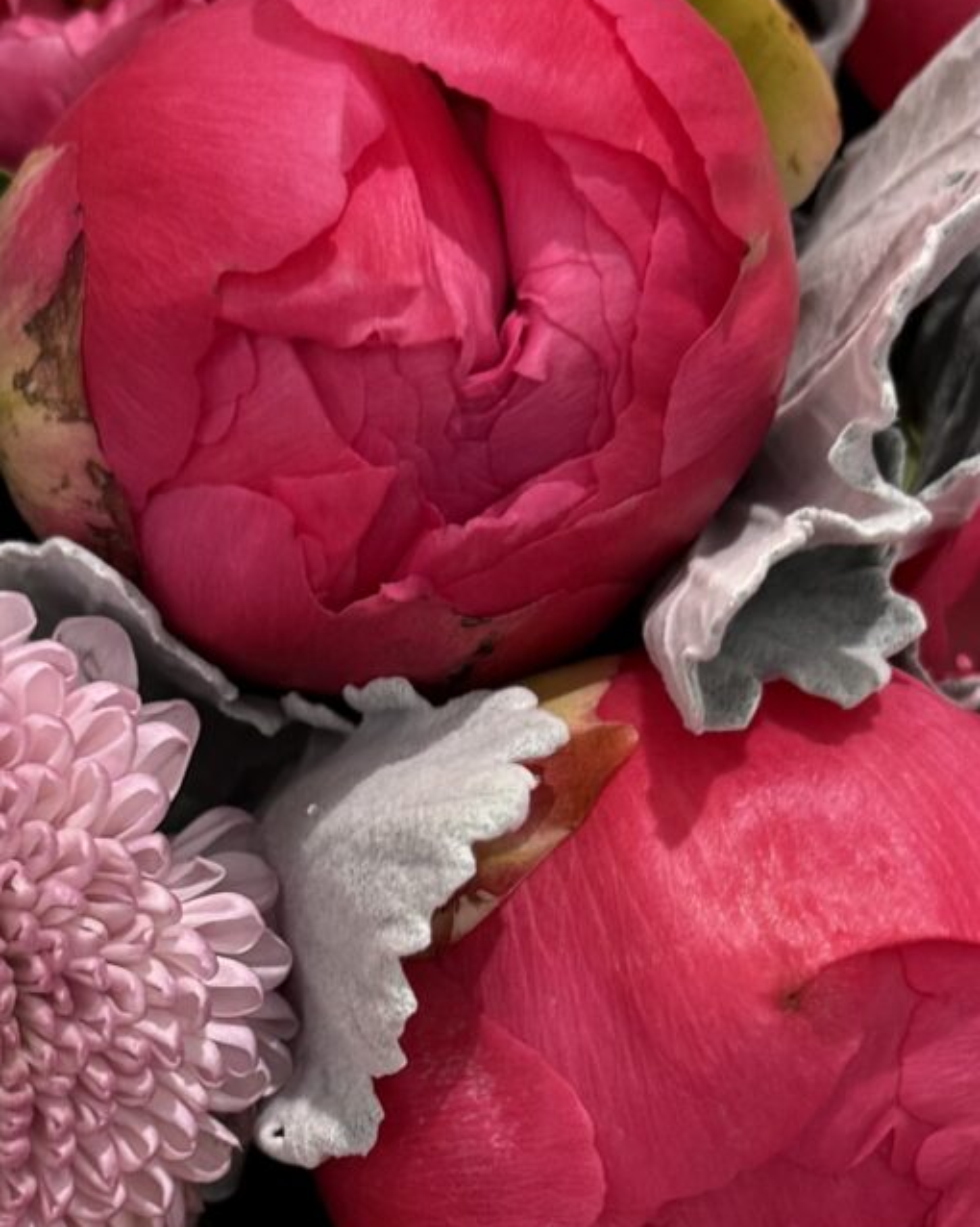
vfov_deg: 20.3
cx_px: 400
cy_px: 879
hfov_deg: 16.3
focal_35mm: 94
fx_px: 3410
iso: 125
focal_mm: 6.76
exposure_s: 1/50
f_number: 1.78
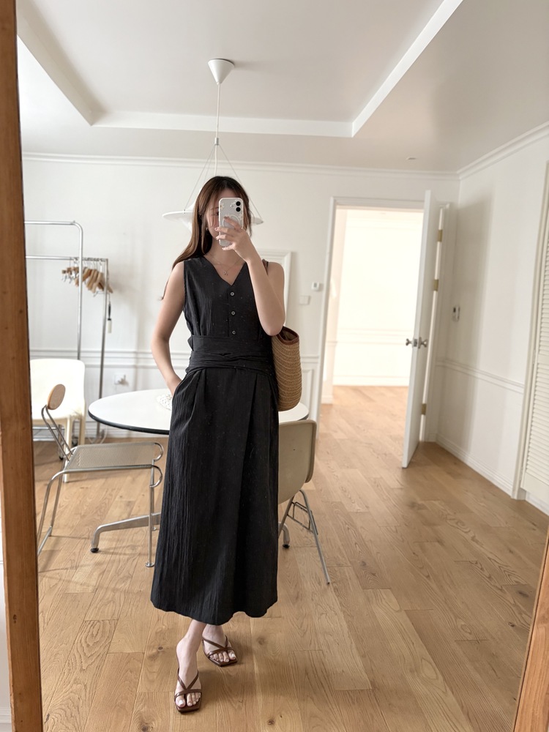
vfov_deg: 67.3
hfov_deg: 53.1
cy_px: 366
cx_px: 274
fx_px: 550
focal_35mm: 26
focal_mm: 5.96
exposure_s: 1/60
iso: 200
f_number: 1.6
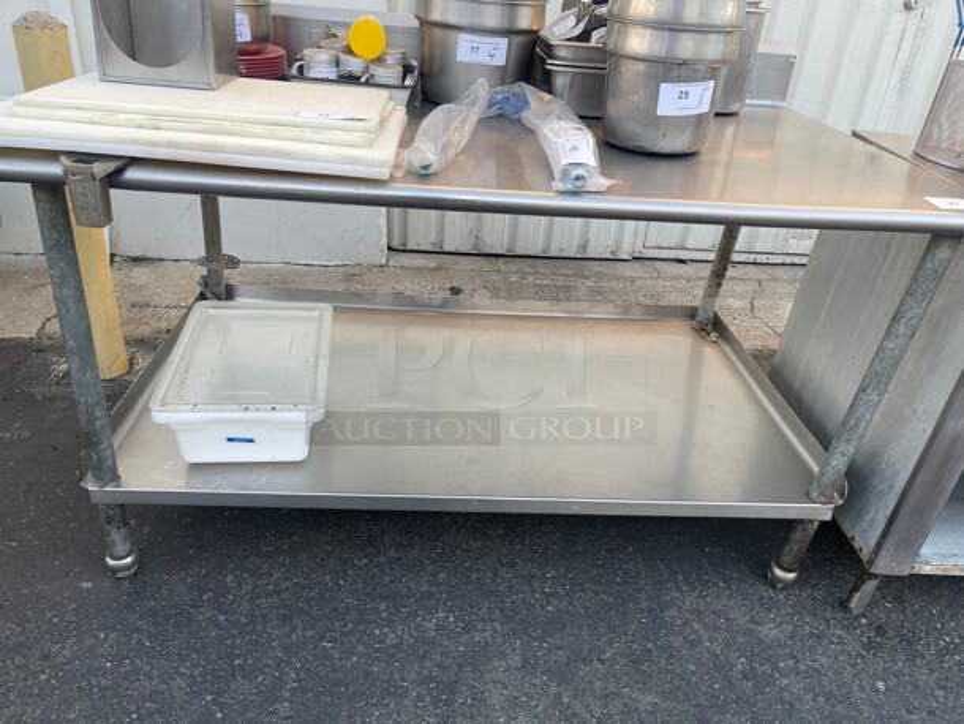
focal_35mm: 26
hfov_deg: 67.3
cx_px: 482
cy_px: 362
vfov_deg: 53.1
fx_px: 724
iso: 32
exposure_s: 1/144
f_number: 1.6
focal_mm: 5.1
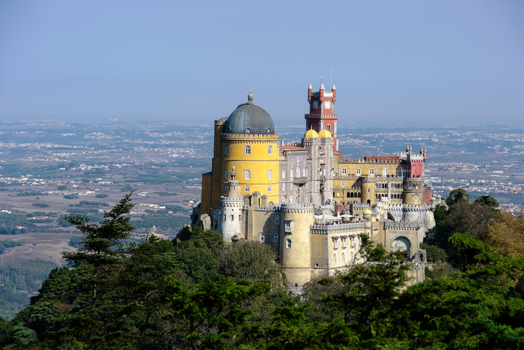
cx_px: 262
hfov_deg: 13.0
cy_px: 175
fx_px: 2302
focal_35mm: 158
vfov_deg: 8.7
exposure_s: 1/290
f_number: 8
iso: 100
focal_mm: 105
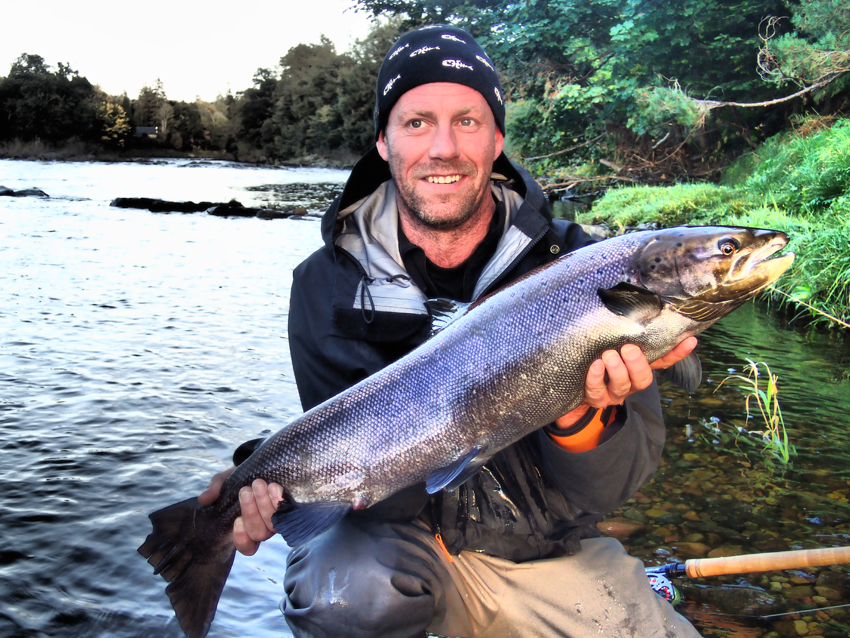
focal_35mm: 43
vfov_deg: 33.6
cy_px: 319
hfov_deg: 43.9
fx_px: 1056
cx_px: 425
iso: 100
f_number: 2.9
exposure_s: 1/80
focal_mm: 7.86
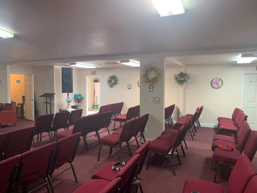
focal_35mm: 26
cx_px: 128
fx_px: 193
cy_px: 96
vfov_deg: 53.1
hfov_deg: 67.3
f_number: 1.8
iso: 160
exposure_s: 1/60
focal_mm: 4.25
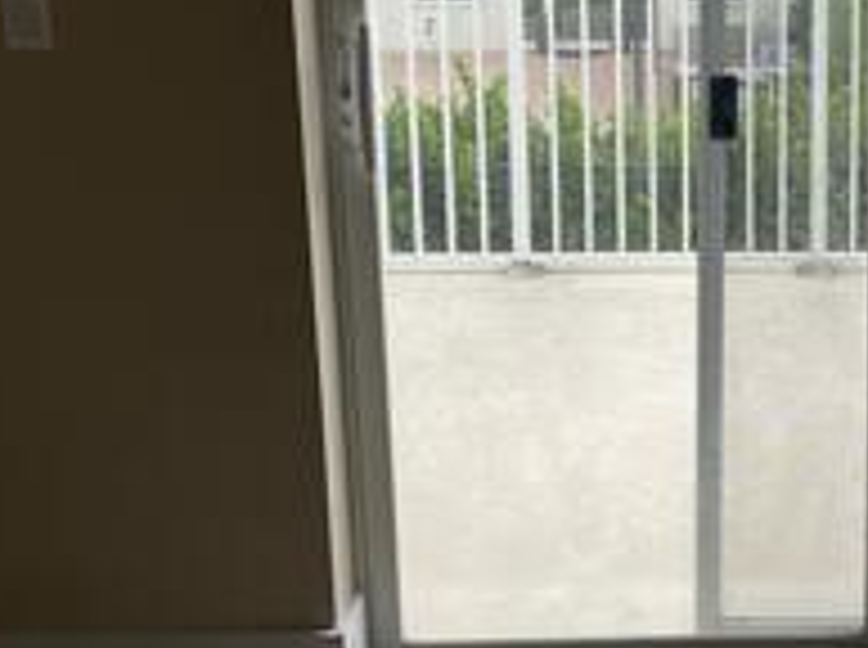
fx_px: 1352
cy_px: 76
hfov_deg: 33.9
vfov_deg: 26.1
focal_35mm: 54
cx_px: 760
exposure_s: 1/1795
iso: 32
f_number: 1.6
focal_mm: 5.1
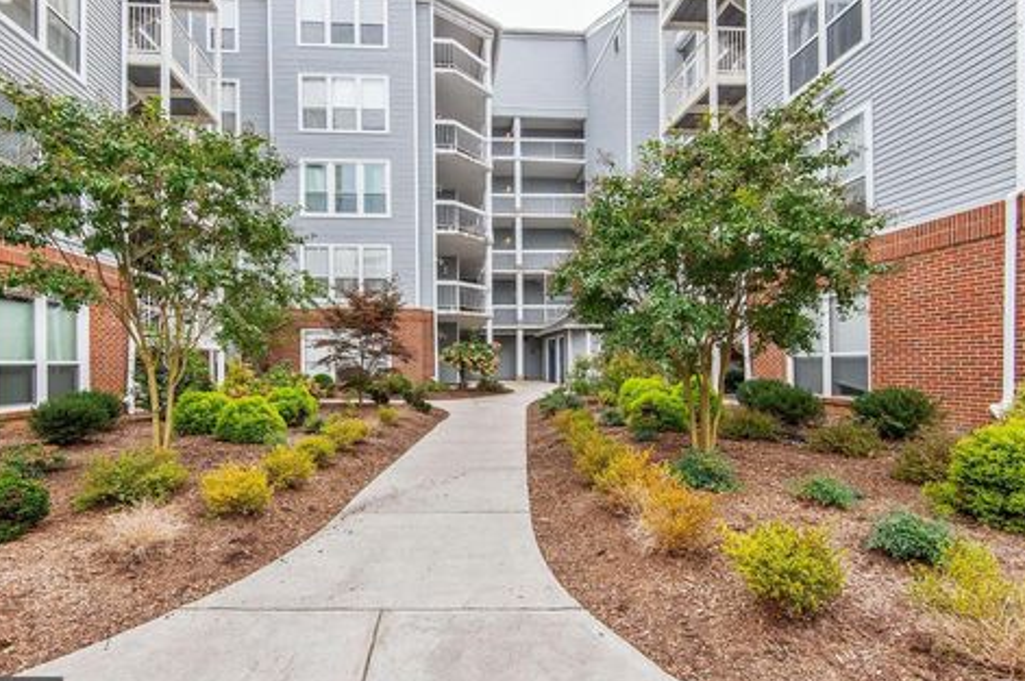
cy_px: 354
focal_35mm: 17
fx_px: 484
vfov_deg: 70.3
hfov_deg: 93.3
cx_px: 490
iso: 400
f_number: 8
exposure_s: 1/80
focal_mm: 16
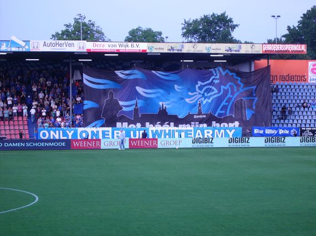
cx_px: 158
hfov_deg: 18.7
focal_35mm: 105
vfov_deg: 14.1
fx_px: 958
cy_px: 118
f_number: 4.9
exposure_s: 1/80
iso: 100
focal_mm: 17.4
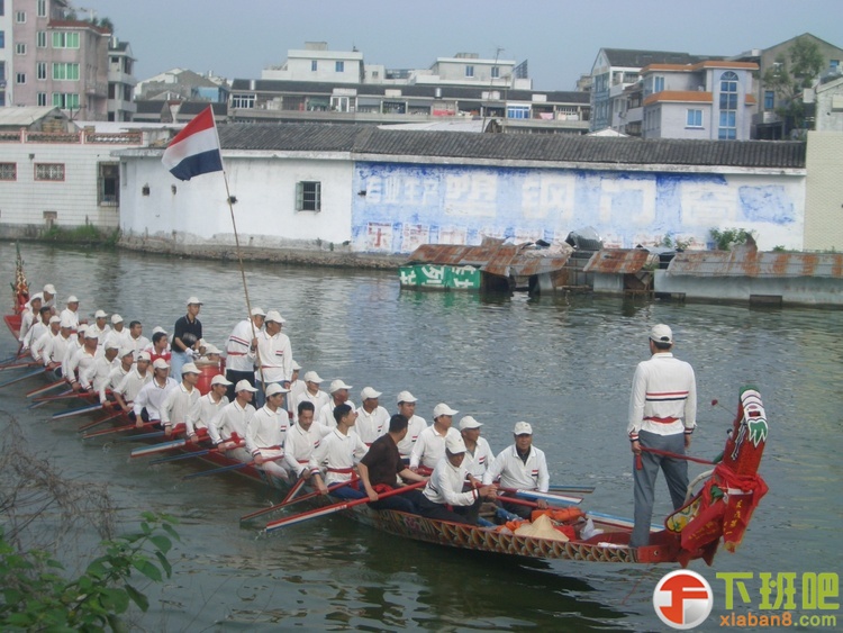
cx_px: 422
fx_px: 1510
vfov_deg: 23.7
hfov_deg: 31.2
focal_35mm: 62
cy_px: 316
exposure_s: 1/800
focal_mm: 10.2
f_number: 3.5
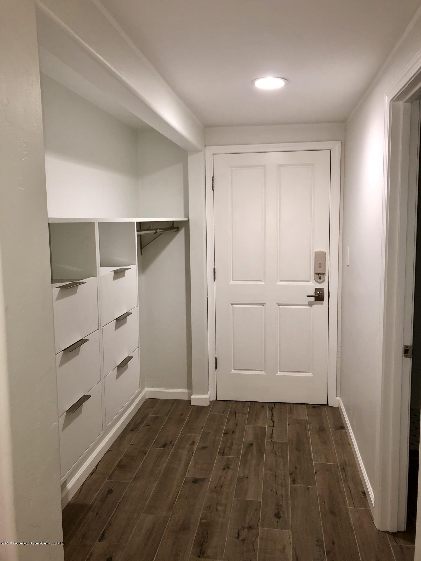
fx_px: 454
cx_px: 210
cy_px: 280
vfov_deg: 63.4
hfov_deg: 49.7
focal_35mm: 28
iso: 32
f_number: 1.8
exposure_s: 1/15
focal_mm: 3.99
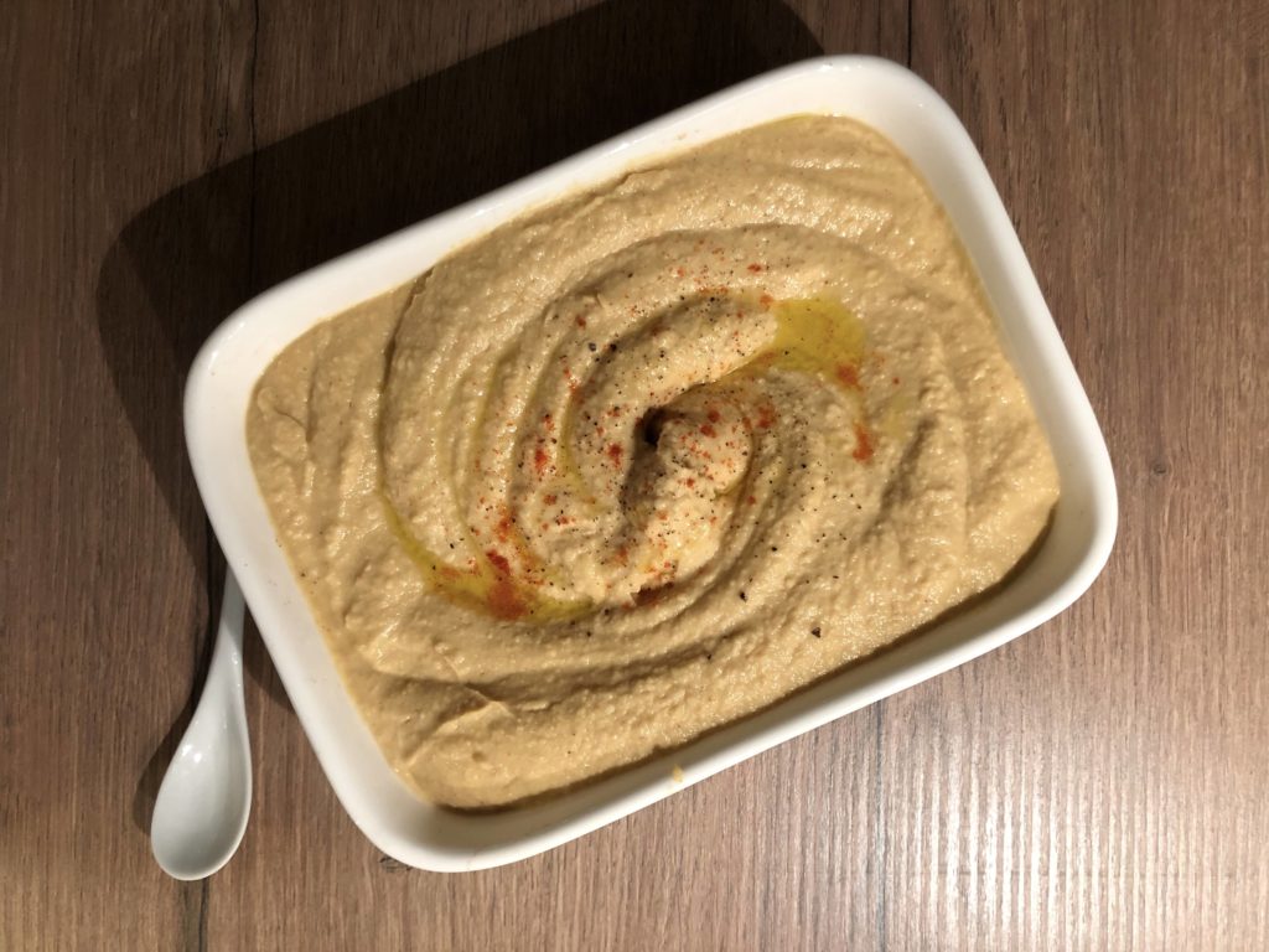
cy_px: 476
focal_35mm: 29
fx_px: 1063
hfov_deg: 61.7
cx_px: 634
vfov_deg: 48.2
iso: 125
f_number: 1.8
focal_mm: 3.99
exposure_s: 1/50
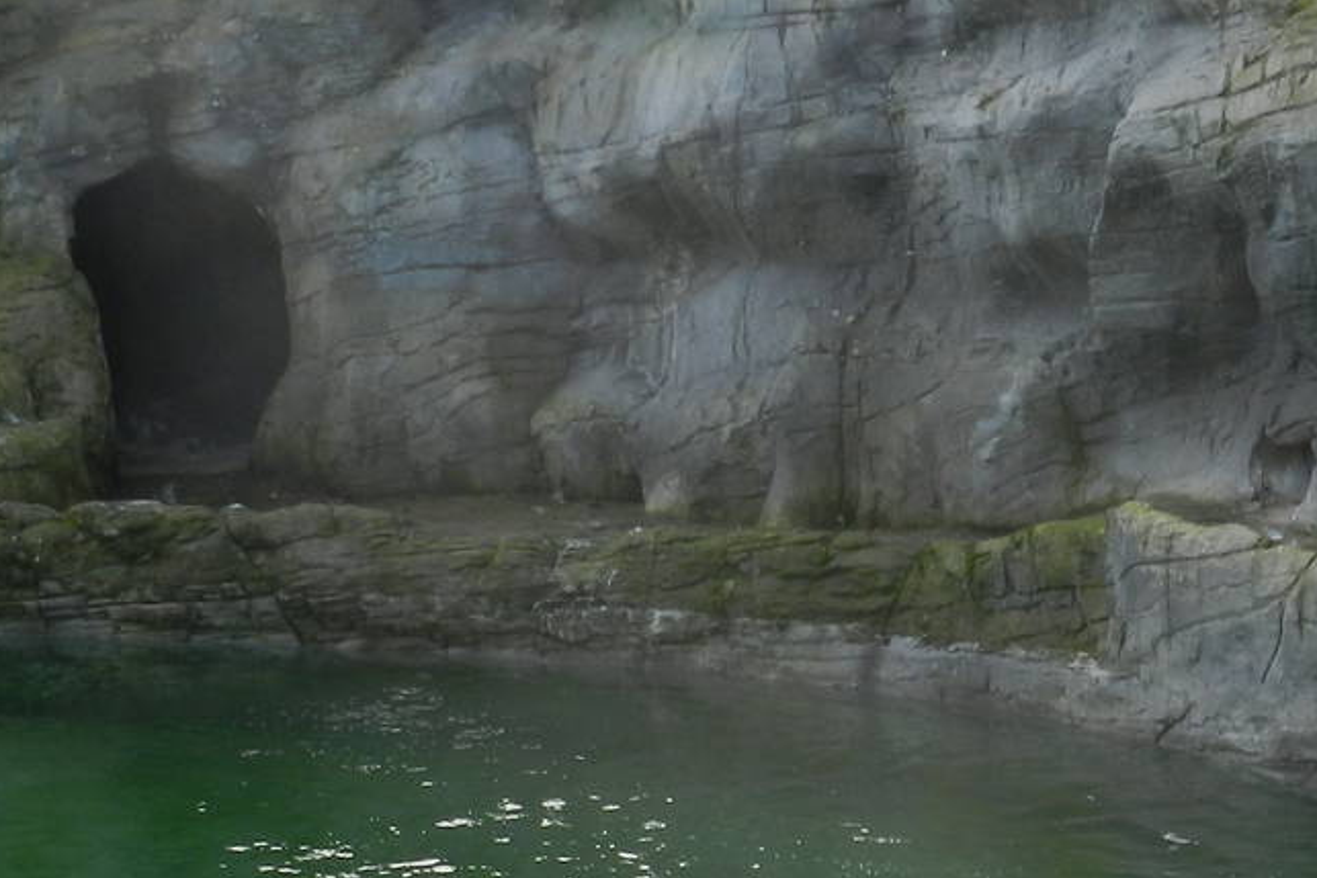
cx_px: 907
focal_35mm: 119
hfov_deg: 17.1
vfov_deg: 11.2
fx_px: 4354
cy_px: 1158
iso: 160
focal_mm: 8.1
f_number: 4.2
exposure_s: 1/250
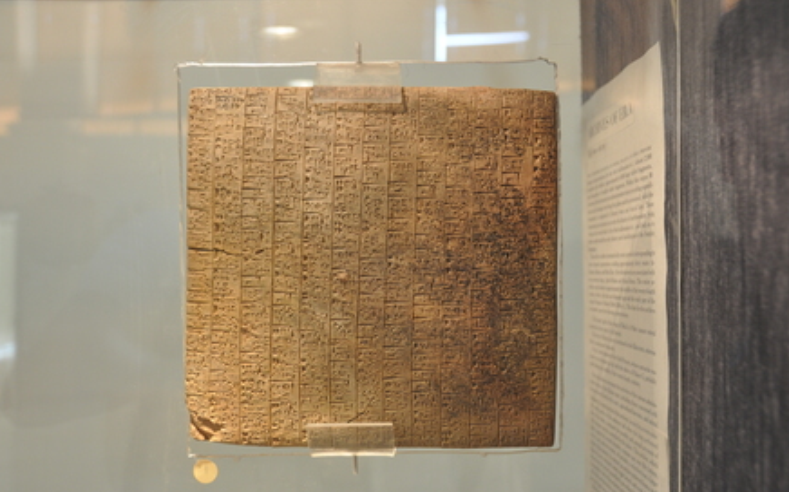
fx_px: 795
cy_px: 262
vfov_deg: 34.4
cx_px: 393
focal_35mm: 37
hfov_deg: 52.8
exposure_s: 1/50
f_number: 3.8
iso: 640
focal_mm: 24
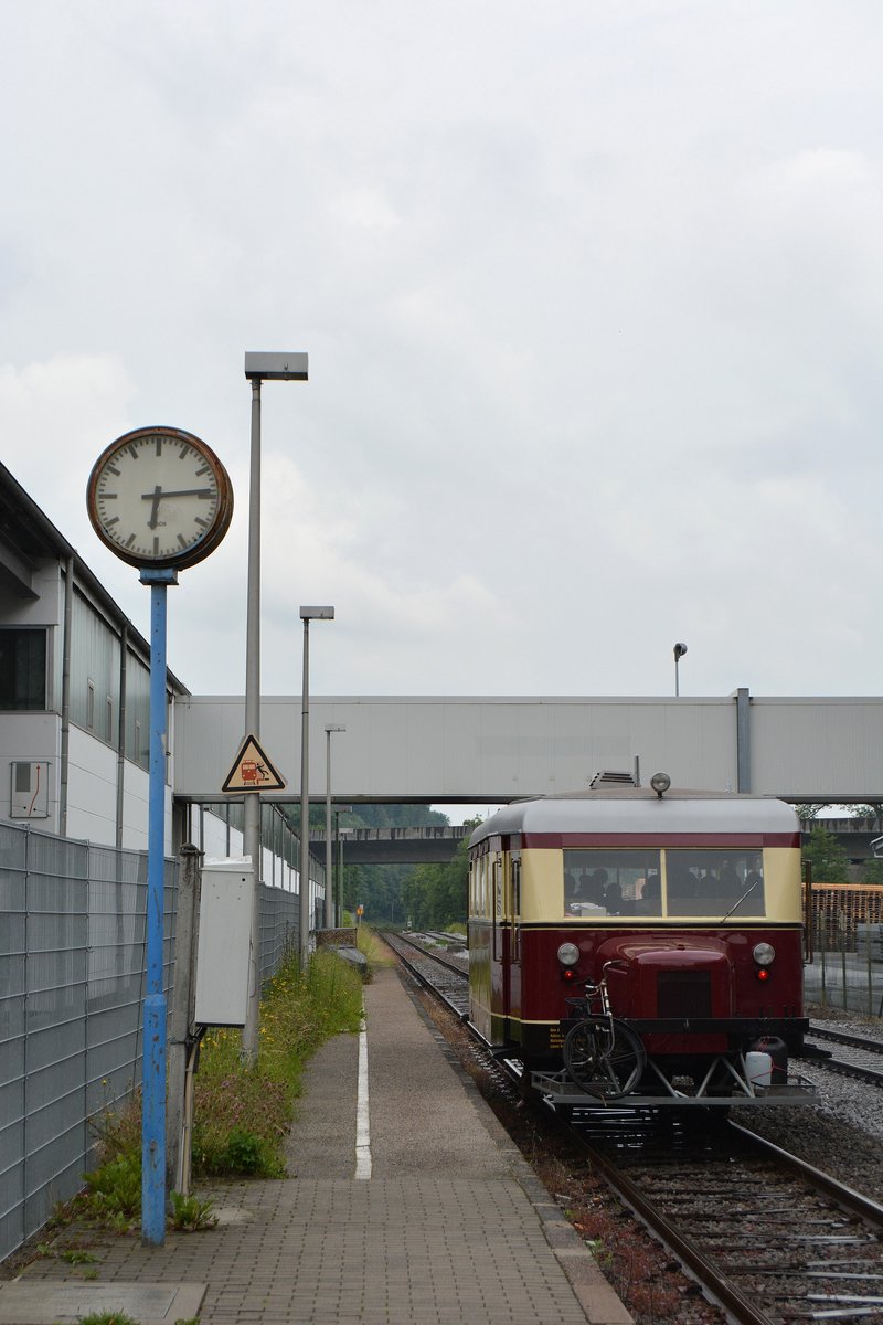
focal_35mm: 68
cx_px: 442
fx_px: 2483
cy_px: 662
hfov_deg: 20.2
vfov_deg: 29.9
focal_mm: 45
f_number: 9
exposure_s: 1/800
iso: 400
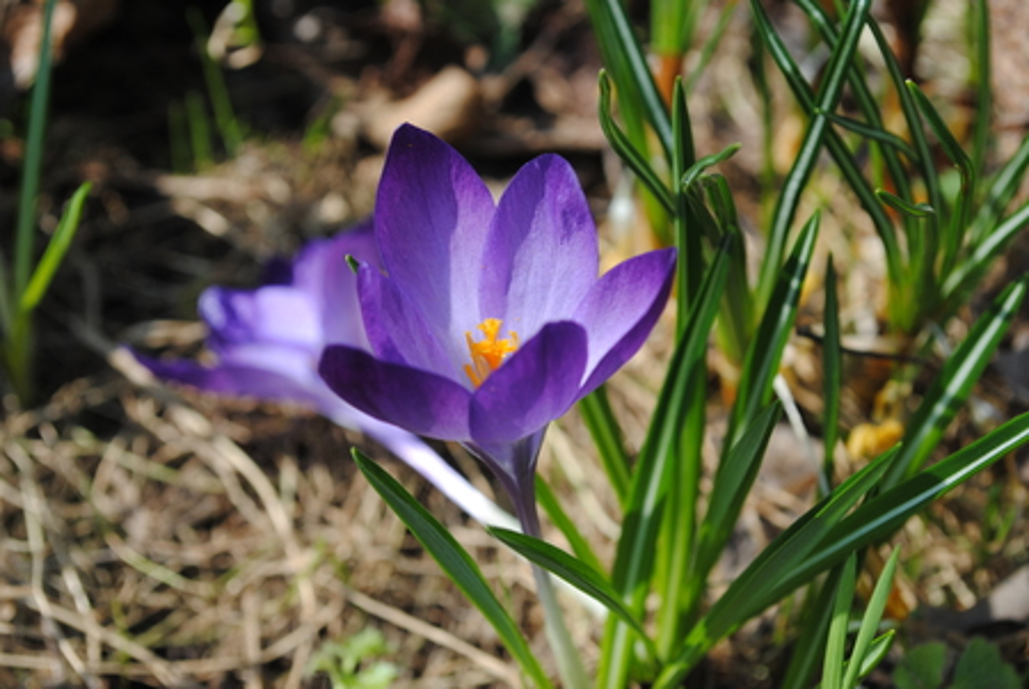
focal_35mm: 60
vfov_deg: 22.7
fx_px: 1717
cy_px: 344
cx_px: 514
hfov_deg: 33.4
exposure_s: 1/160
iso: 100
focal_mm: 40
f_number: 8
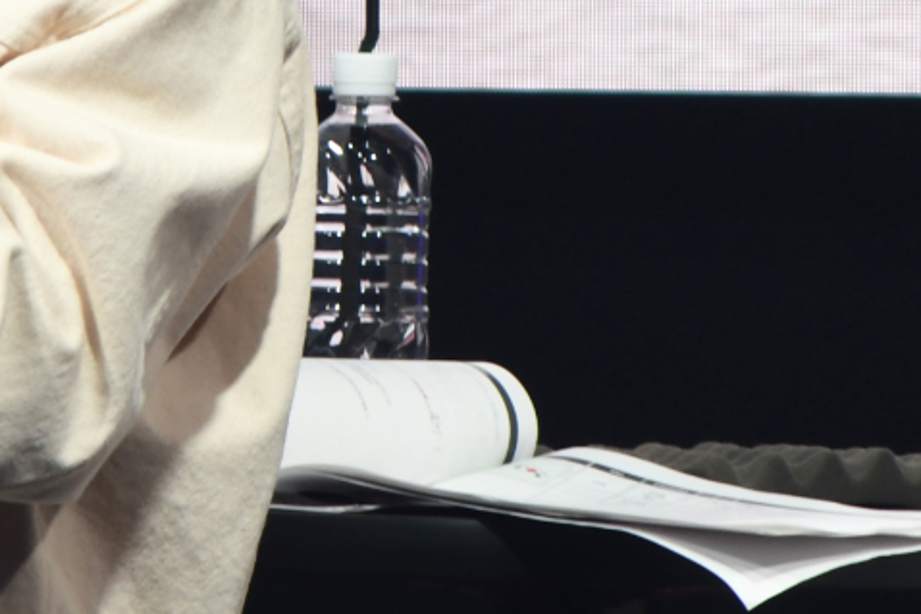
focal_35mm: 1017
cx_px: 81
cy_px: 123
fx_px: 26025
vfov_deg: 1.4
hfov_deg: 2.0
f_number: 8
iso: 450
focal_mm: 200
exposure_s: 1/60
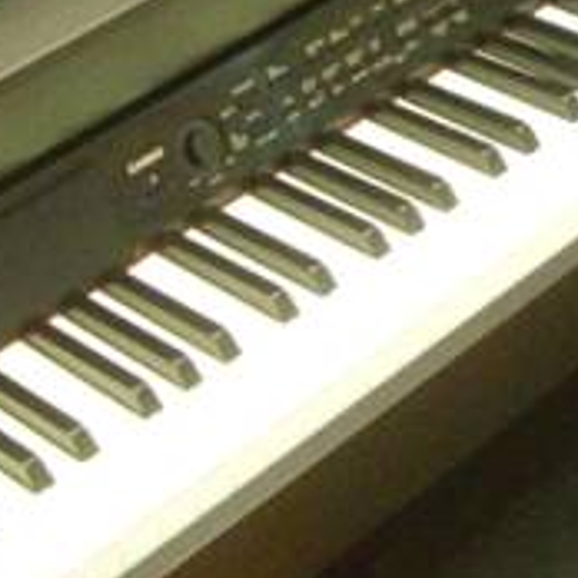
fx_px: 2191
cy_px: 120
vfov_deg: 14.9
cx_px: 362
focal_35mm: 116
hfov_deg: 15.0
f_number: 2.8
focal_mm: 7.9
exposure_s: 1/100
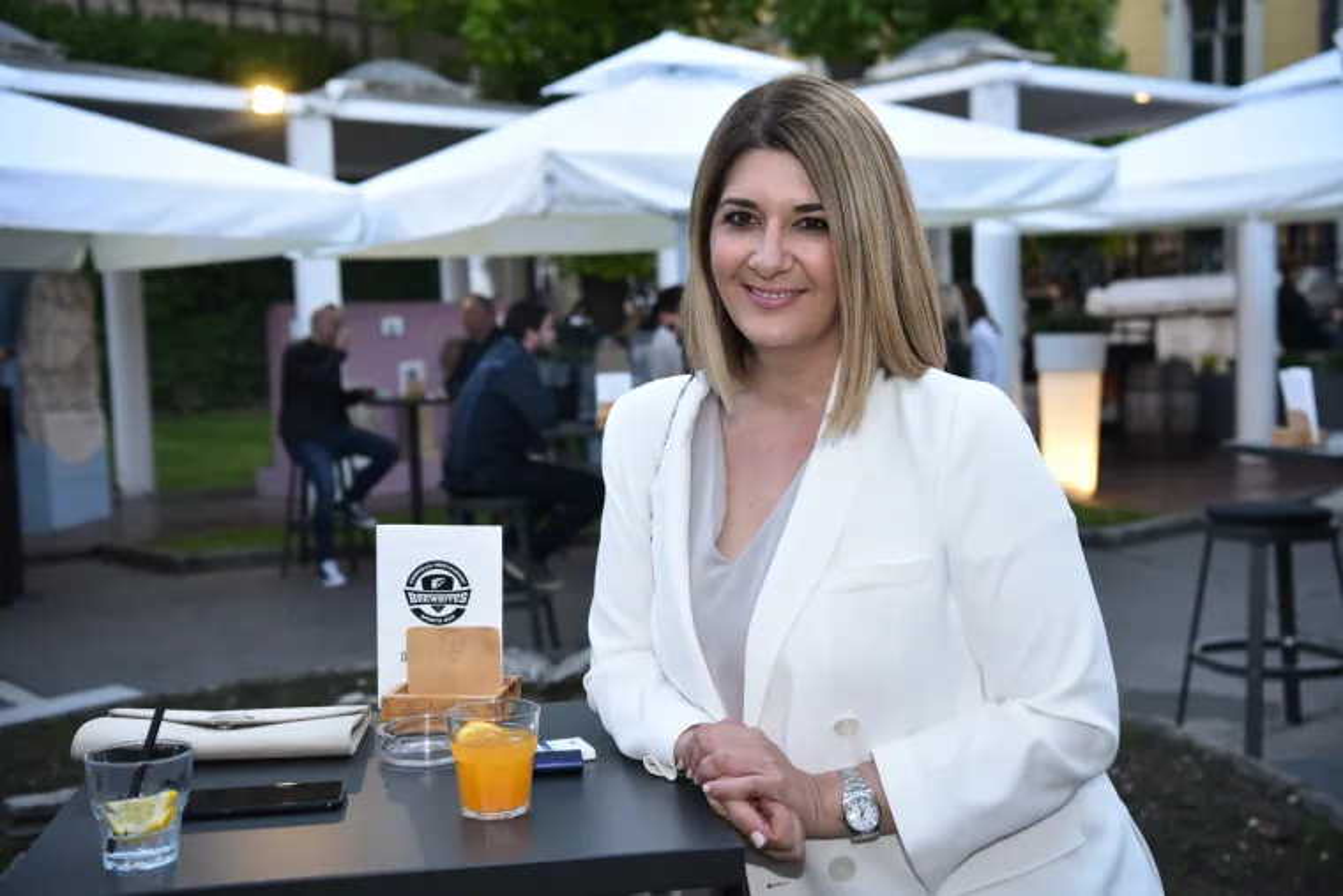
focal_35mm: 44
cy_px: 448
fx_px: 1642
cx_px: 672
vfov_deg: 30.5
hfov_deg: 44.5
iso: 400
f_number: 4
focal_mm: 44
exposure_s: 1/80
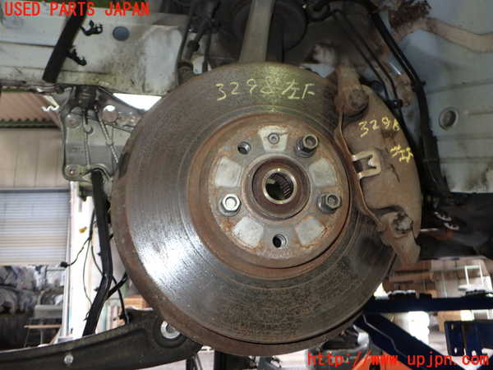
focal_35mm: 30
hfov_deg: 60.0
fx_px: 427
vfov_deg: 46.8
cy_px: 185
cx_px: 246
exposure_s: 1/30
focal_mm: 5.4
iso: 200
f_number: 2.3
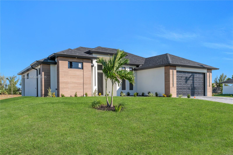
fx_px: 194
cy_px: 78
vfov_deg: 43.6
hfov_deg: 61.9
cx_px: 116
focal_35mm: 30
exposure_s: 1/250
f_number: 8
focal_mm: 20
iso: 100
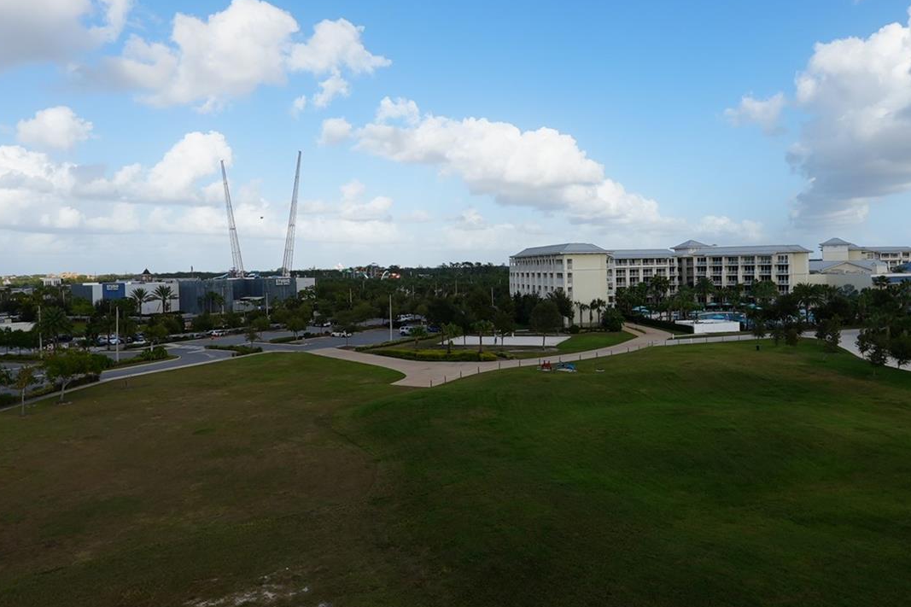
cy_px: 269
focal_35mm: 24
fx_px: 607
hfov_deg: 73.6
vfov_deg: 53.0
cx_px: 496
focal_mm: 11
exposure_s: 1/500
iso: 80
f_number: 5
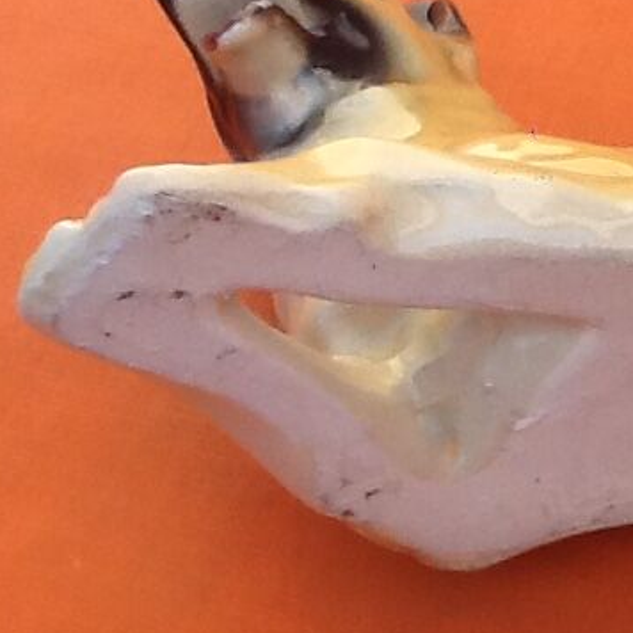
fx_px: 2172
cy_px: 188
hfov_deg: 16.0
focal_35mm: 105
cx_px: 724
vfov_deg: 16.5
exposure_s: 1/622
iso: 40
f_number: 2.4
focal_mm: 2.03
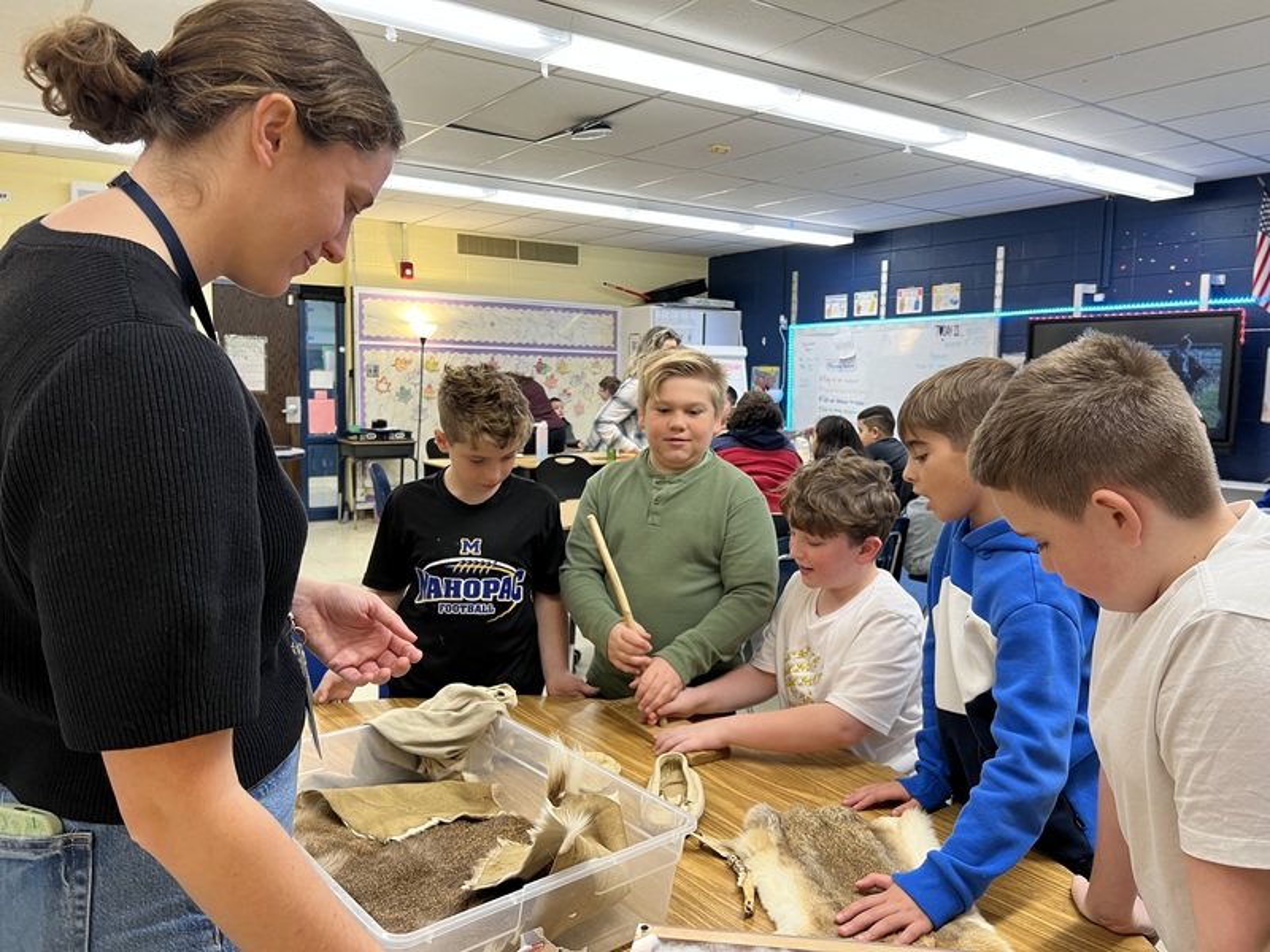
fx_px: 954
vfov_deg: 53.1
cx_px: 635
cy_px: 476
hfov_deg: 67.3
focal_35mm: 26
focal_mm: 5.7
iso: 80
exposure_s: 1/60
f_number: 1.5
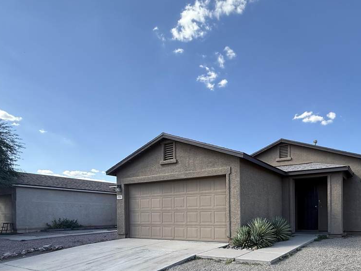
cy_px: 215
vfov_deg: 53.2
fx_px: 250
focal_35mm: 24
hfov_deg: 67.6
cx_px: 265
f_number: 2.2
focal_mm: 2.22
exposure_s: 1/686
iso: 50
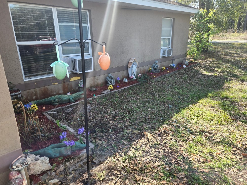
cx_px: 122
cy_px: 91
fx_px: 171
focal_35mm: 24
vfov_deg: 56.8
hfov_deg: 71.6
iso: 25
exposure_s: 1/230
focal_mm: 5.4
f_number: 1.8
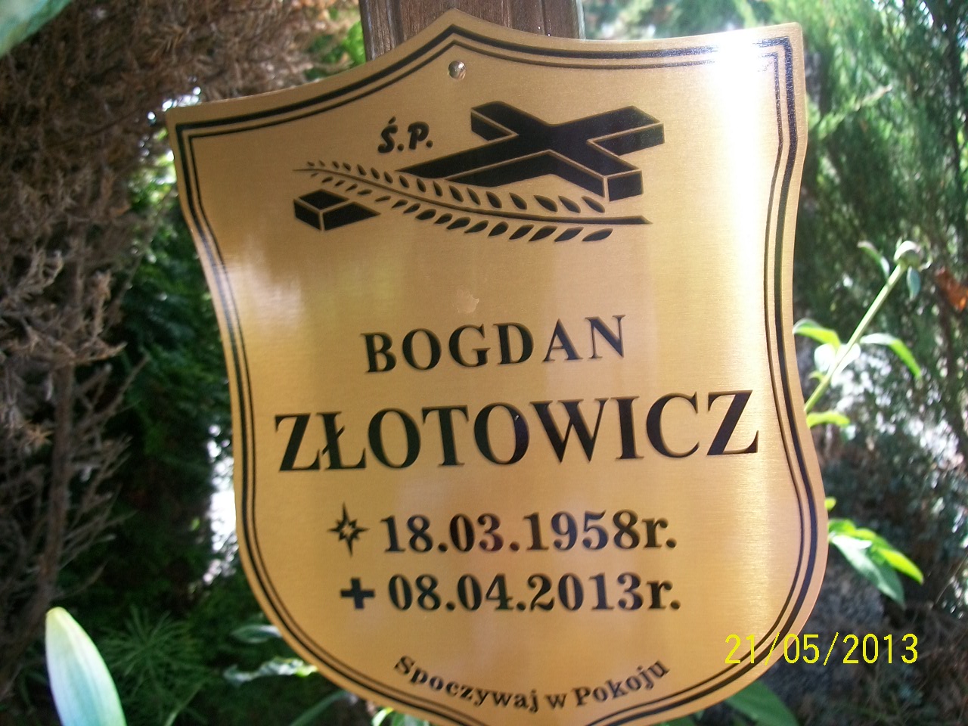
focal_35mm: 36
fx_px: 1007
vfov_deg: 39.7
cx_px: 484
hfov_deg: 51.4
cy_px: 363
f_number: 2.7
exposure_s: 1/80
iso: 80
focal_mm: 6
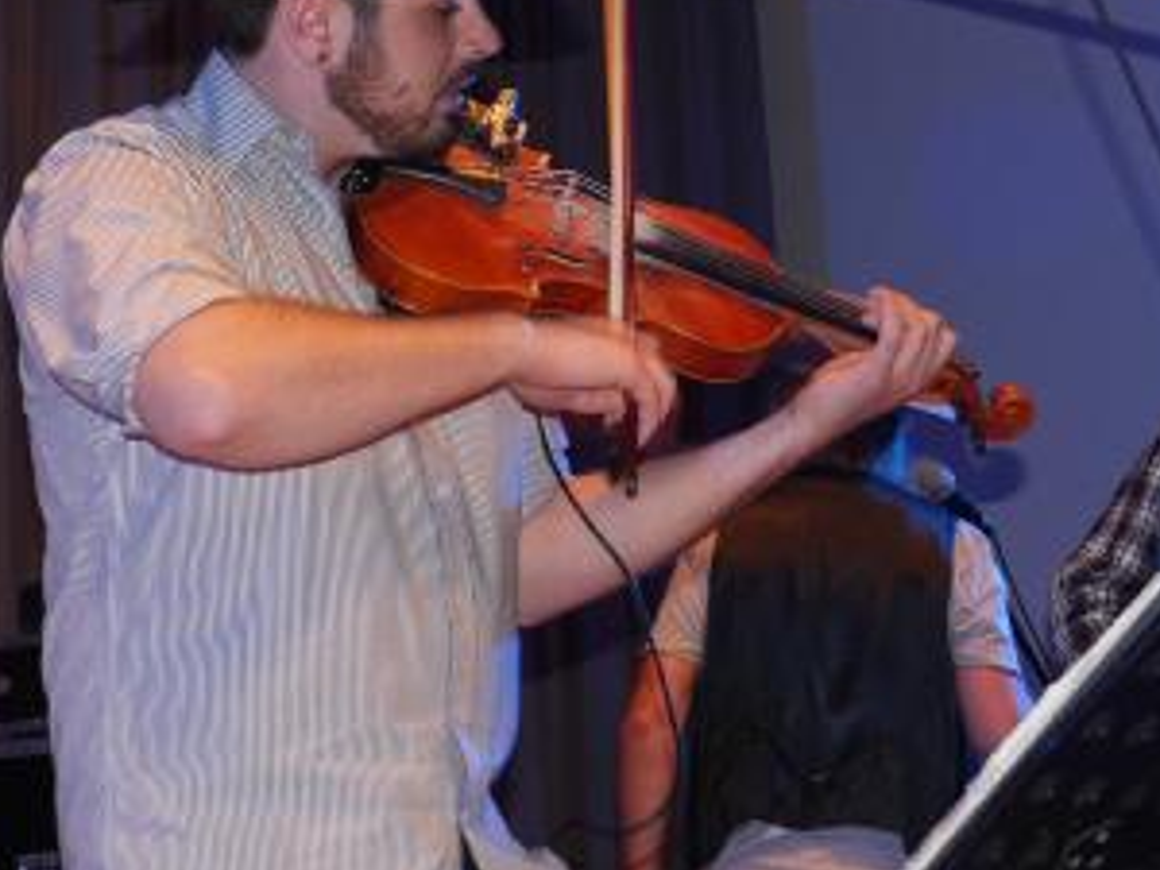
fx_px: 2949
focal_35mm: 88
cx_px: 445
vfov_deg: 16.7
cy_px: 201
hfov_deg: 22.2
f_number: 4.5
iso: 800
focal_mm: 22
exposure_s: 1/50
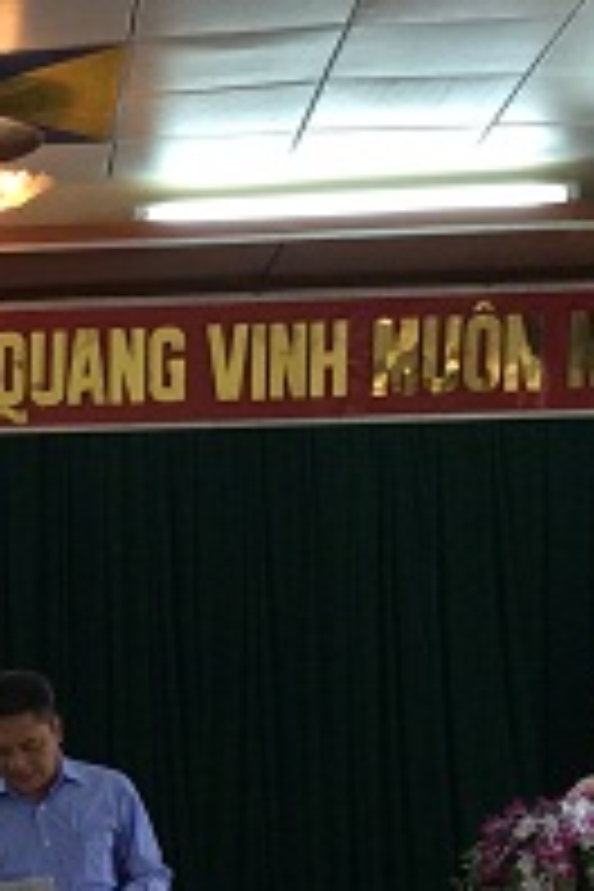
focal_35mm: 102
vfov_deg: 19.6
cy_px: 844
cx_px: -281
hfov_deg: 12.8
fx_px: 2524
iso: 64
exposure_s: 1/25
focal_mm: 3.3
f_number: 2.4
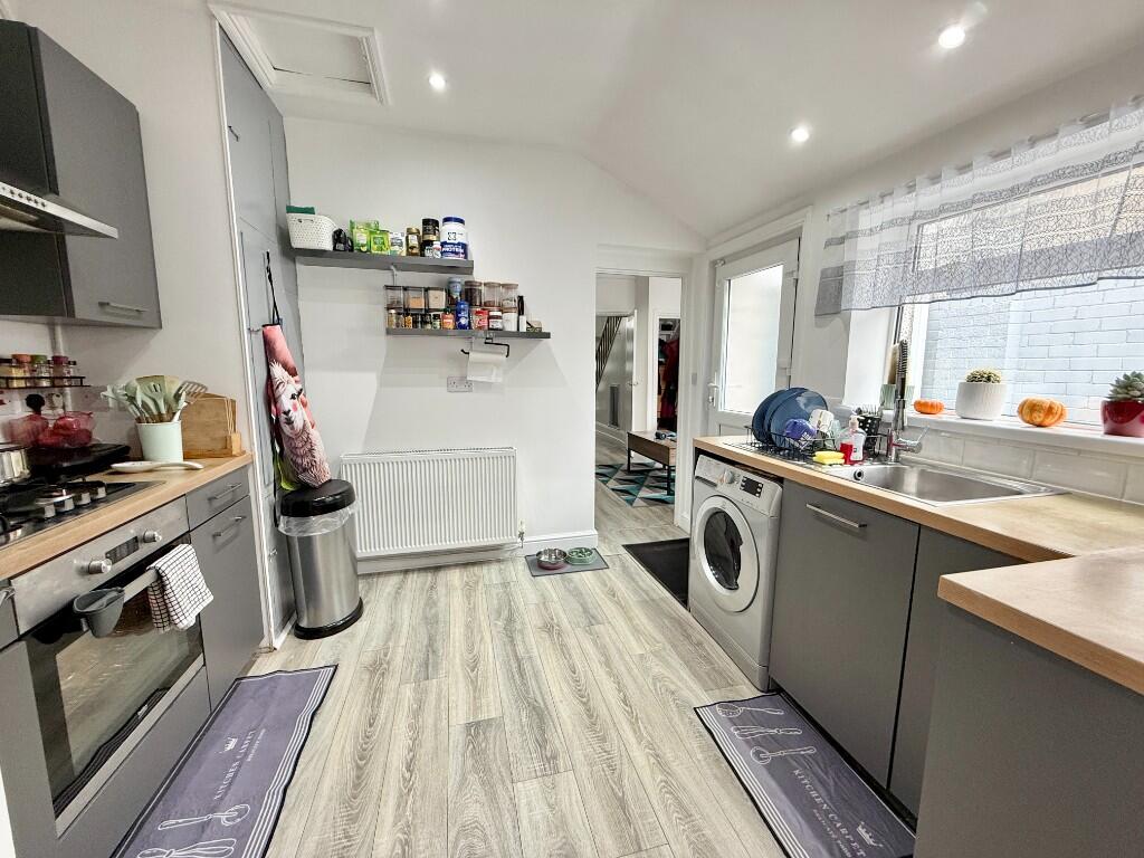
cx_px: 572
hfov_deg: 102.1
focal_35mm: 14
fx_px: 463
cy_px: 429
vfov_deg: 85.7
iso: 200
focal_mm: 2.22
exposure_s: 1/100
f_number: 2.2
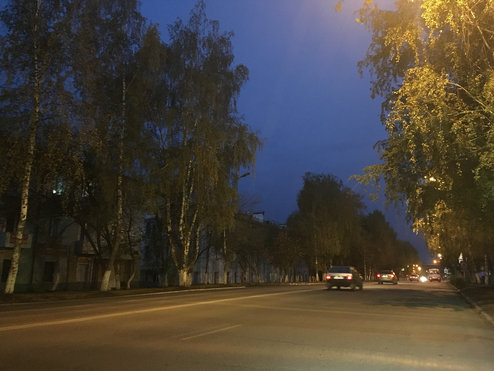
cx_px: 247
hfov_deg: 61.7
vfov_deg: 48.2
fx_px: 414
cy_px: 186
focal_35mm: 29
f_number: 2.2
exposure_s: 1/17
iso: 640
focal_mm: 4.15
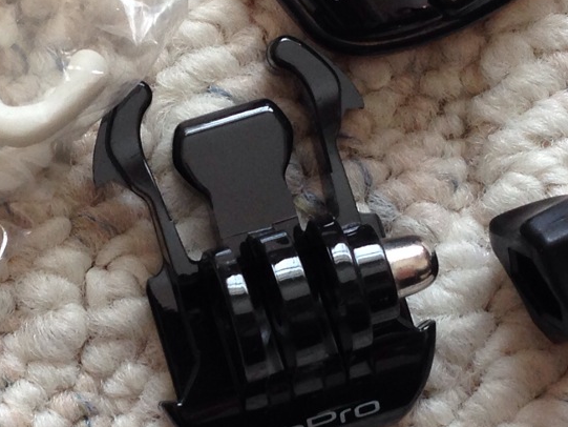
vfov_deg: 11.9
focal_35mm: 125
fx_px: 2052
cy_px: 230
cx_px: 114
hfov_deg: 15.7
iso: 80
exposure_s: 1/20
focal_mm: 4.12
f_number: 2.4
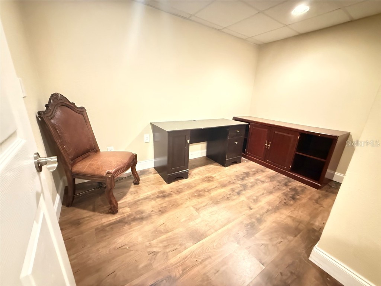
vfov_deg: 85.7
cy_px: 143
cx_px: 190
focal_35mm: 14
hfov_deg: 102.1
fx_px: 154
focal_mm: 2.22
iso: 2500
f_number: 2.2
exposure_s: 1/30
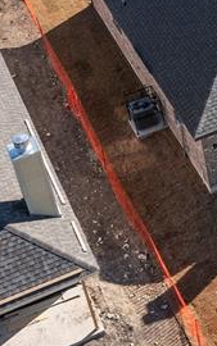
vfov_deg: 18.8
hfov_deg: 10.9
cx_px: 462
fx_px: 1021
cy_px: 14
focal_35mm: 108
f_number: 6.3
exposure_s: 1/500
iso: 100
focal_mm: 10.26
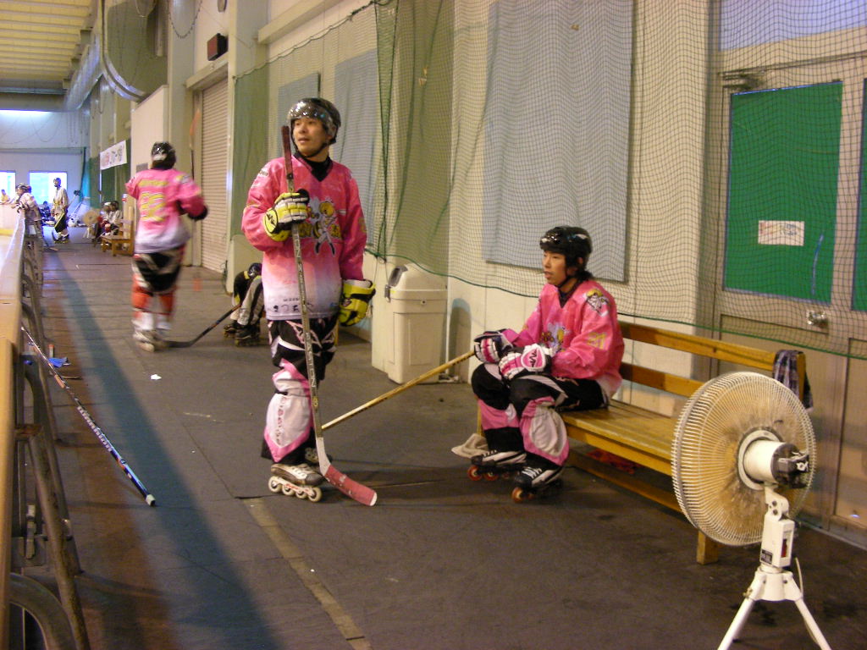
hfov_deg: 49.0
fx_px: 952
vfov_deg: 37.7
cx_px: 434
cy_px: 325
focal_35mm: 38
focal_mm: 6.3
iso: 205
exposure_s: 1/8
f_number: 3.5
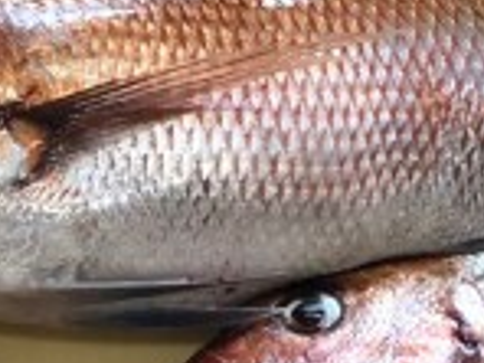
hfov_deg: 6.2
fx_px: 4418
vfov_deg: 4.7
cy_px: -270
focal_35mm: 316
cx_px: -366
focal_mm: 6
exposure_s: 1/60
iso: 100
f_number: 2.4
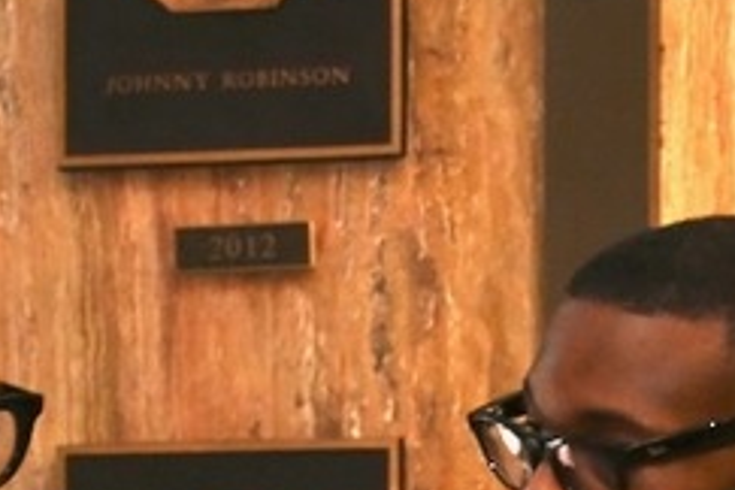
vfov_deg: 7.4
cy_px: 841
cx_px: 381
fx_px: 3695
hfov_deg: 11.4
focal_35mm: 181
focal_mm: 43
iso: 3200
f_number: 5
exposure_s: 1/200
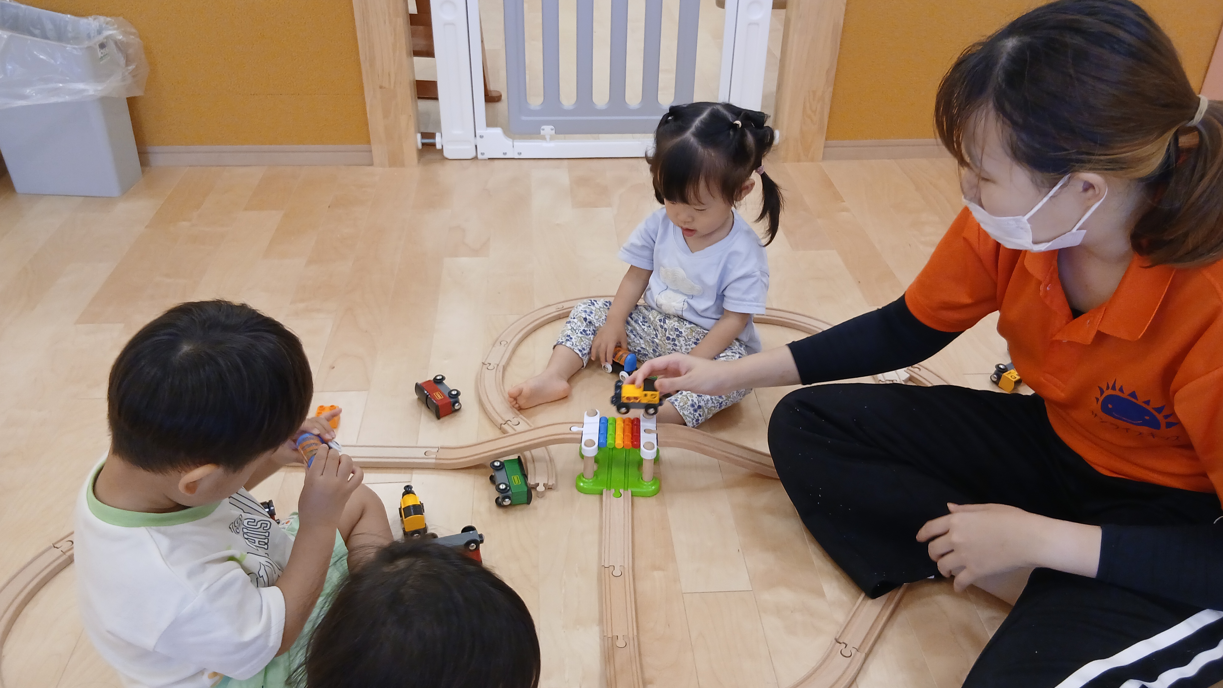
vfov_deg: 40.2
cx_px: 602
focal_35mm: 29
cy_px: 328
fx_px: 940
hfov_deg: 66.1
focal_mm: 3.86
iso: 125
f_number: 1.8
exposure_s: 1/50
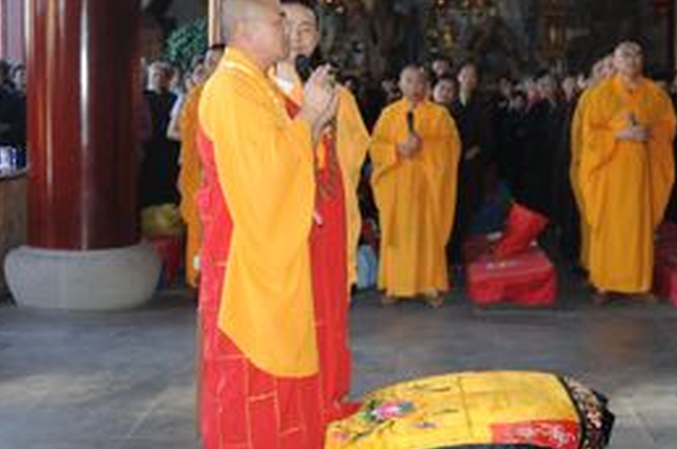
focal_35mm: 58
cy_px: 158
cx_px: 429
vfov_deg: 23.2
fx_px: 1089
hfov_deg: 34.3
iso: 800
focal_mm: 30
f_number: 3
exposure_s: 1/200
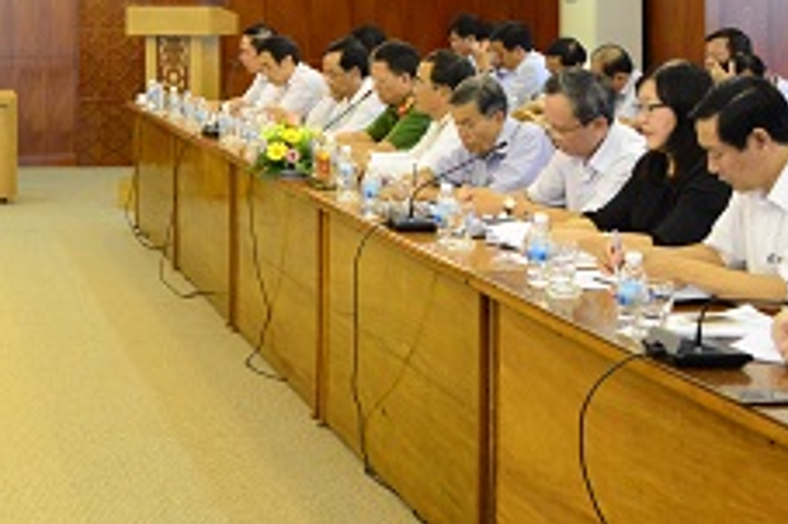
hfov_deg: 25.6
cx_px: -52
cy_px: -49
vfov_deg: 17.8
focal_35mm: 74
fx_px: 1619
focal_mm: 28
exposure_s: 1/25
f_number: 9
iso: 4000
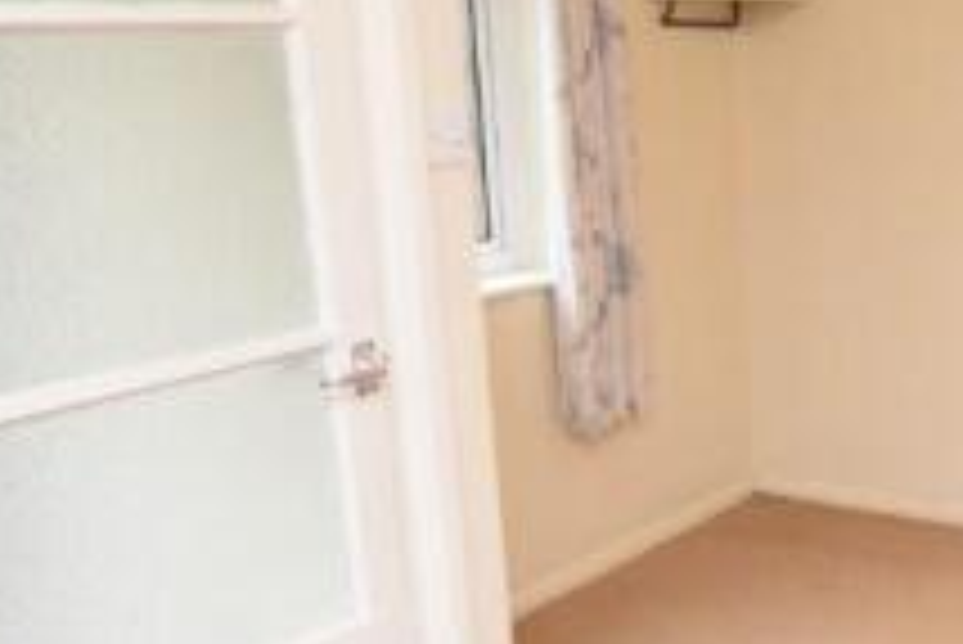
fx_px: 1353
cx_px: 929
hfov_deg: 35.9
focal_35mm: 51
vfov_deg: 26.5
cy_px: 457
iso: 720
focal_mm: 11
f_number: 5.6
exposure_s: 1/125
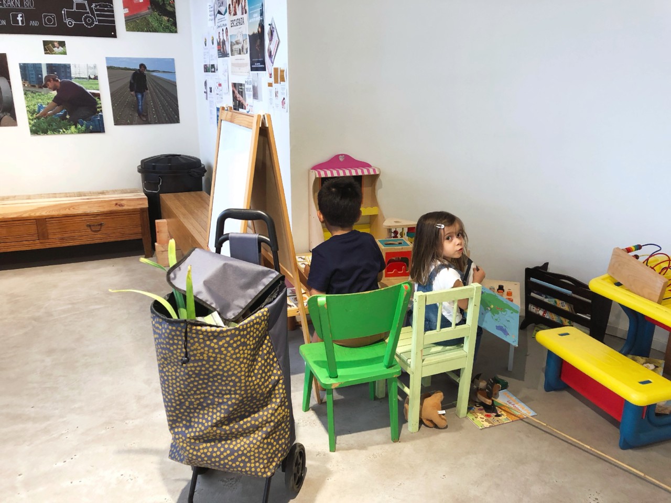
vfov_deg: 49.7
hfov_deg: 63.4
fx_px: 543
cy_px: 252
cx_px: 336
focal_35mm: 28
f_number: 1.8
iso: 40
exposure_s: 1/33
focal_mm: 3.99
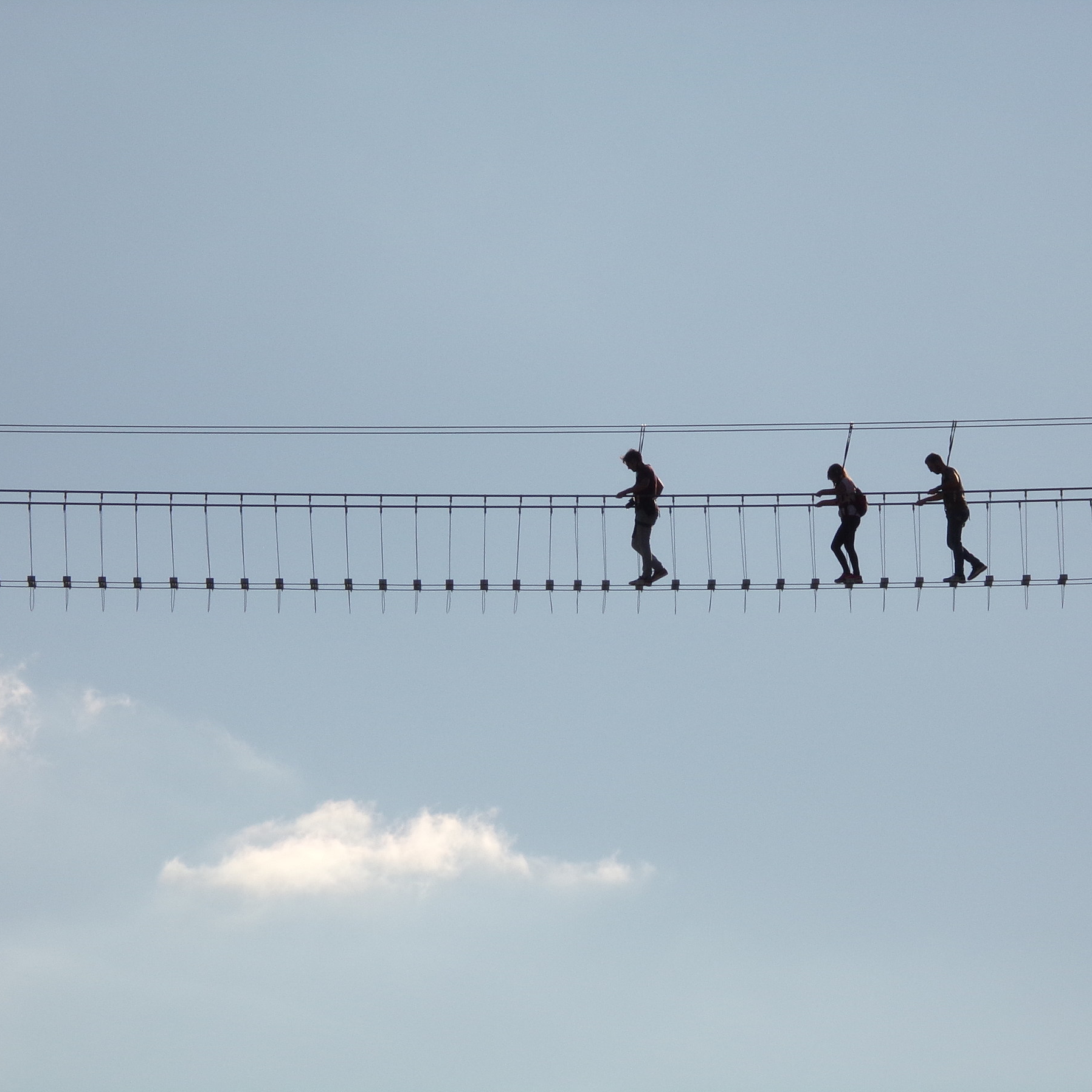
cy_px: 545
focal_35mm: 274
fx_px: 9779
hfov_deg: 6.4
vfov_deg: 6.4
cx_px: 548
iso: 80
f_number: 9.8
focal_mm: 41.5
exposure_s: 1/340
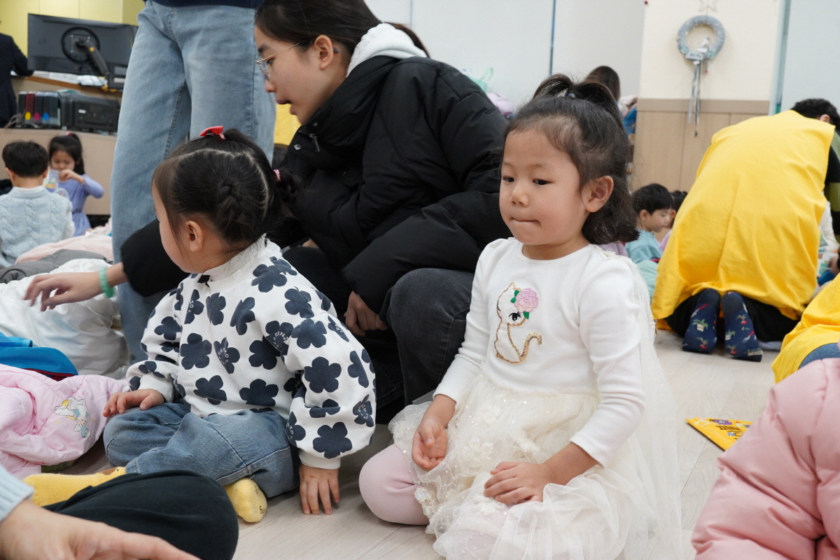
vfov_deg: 35.9
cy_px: 280
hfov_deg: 51.9
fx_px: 863
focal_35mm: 37
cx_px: 420
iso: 2500
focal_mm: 37
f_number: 7.1
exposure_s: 1/60
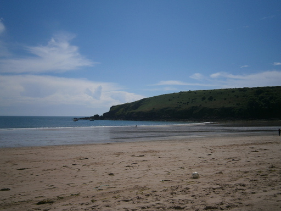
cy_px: 106
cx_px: 140
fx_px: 292
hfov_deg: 51.4
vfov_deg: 39.7
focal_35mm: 36
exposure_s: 1/500
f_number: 8.7
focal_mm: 6.4
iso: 80
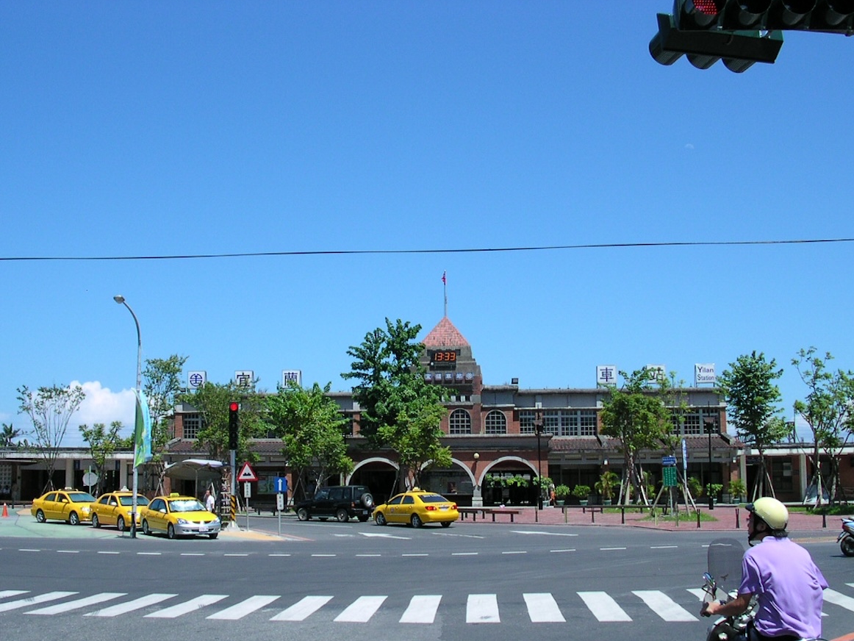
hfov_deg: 43.8
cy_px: 369
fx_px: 1061
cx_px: 414
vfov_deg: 33.5
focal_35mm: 43
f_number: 4.5
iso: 100
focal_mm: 5.6
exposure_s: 1/442
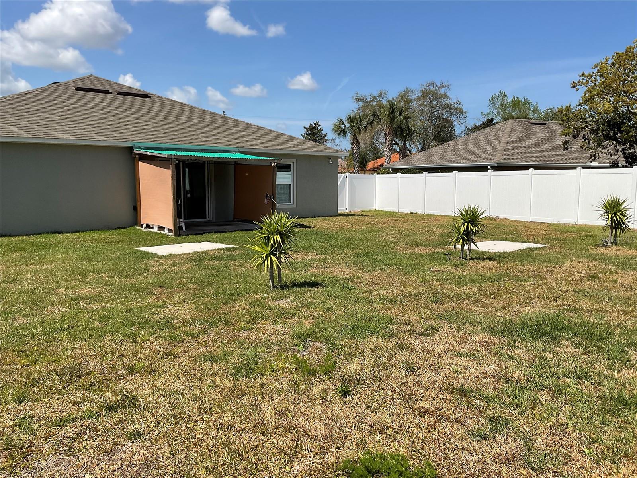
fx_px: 534
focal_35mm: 29
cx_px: 318
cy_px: 239
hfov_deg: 61.7
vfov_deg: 48.2
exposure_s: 1/2538
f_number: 1.8
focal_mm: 3
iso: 16
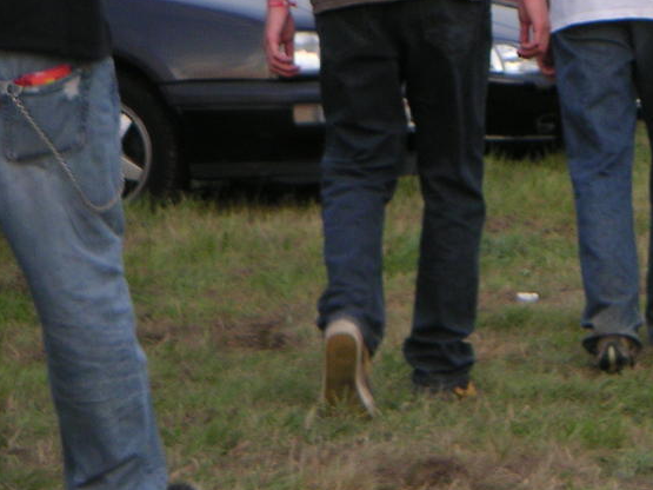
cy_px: -45
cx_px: 674
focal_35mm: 256
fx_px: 4828
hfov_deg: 7.7
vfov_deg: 5.8
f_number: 3.6
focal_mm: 17.1
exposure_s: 1/111
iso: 64
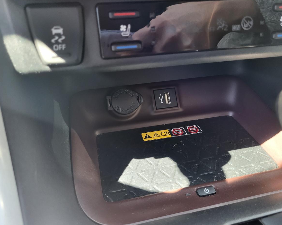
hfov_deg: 62.2
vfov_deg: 51.5
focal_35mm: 28
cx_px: 147
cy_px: 113
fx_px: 234
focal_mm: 5.4
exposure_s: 1/120
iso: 250
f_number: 1.8
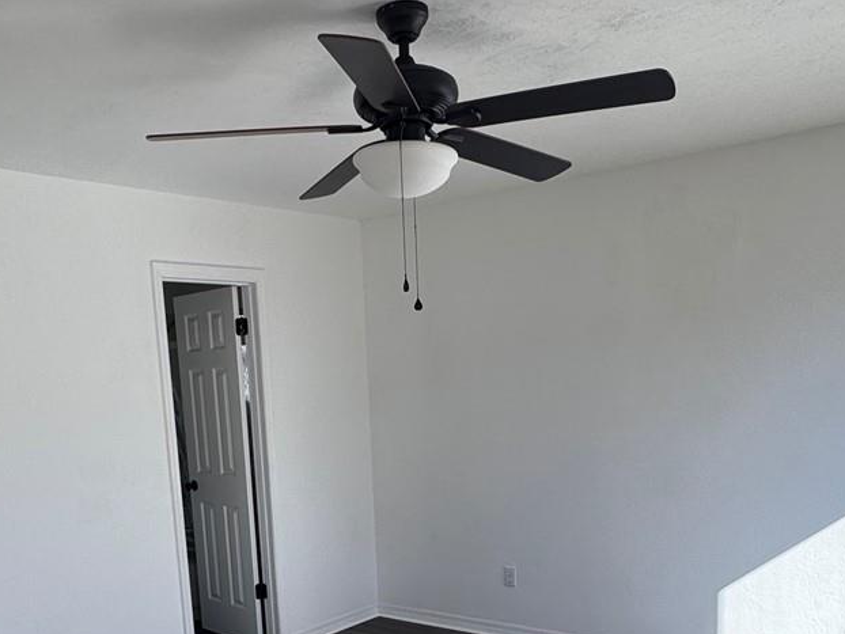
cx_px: 352
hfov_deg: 51.1
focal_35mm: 36
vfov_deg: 37.5
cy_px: 553
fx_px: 879
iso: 40
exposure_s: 1/219
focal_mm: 2.22
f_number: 2.2
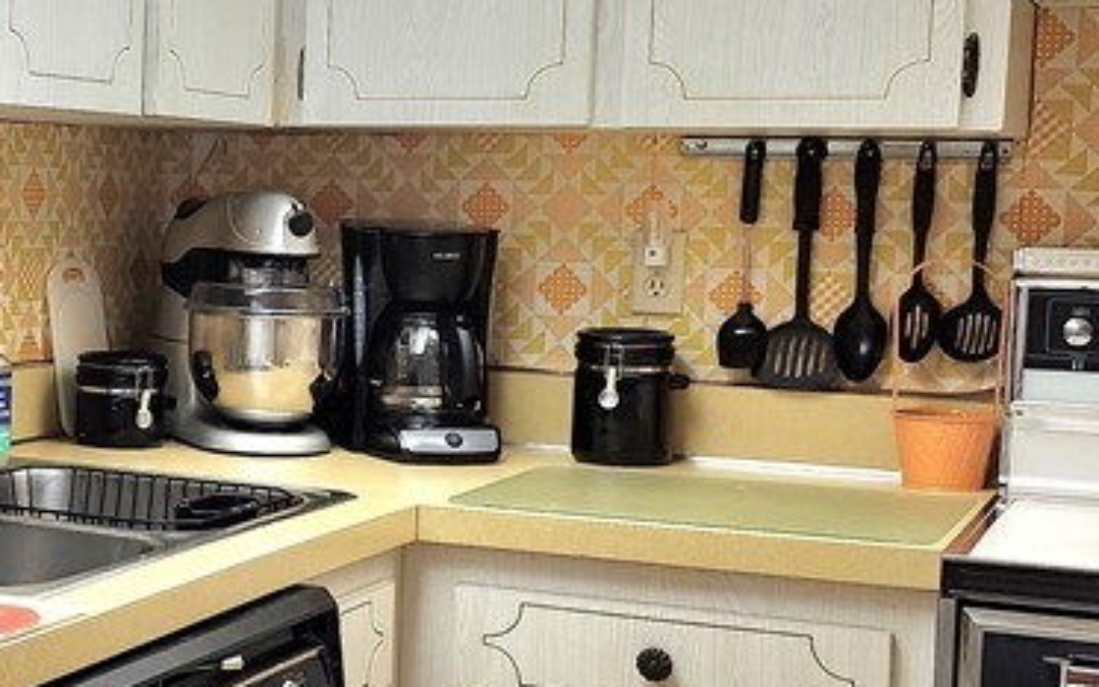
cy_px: 372
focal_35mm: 67
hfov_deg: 28.5
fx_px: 2006
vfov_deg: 19.4
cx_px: -29
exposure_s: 1/120
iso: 400
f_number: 1.8
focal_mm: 5.54
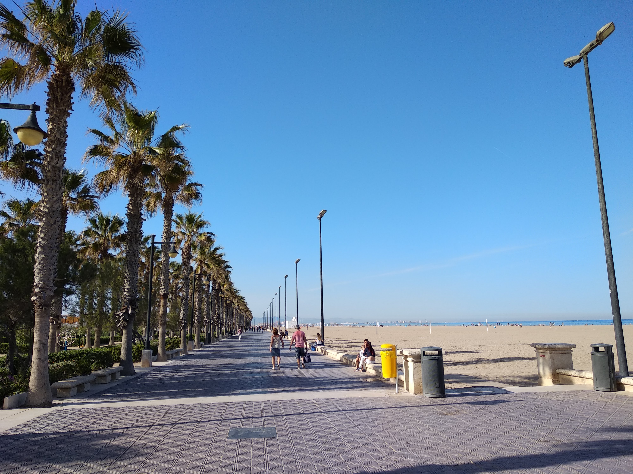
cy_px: 237
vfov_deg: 53.1
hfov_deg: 67.3
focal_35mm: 26
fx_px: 475
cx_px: 316
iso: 100
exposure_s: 1/934
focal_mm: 3.81
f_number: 2.2
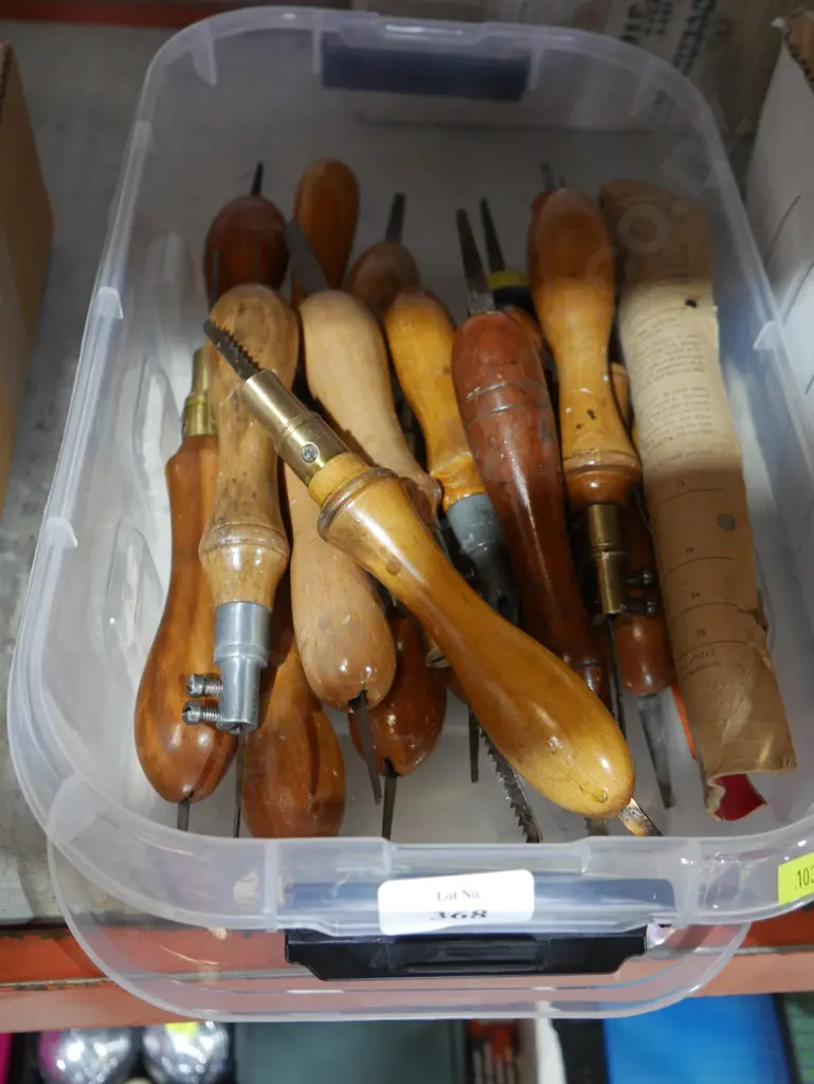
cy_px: 542
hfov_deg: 44.2
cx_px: 407
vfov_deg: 56.8
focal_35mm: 32
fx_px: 1002
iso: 800
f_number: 4
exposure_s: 1/60
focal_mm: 16
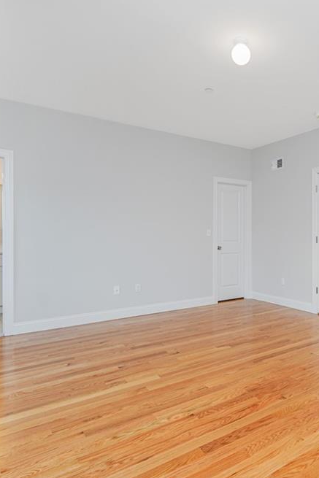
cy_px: 235
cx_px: 270
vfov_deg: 71.5
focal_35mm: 25
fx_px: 332
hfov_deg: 47.5
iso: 100
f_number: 4.5
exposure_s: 1/40
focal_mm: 16
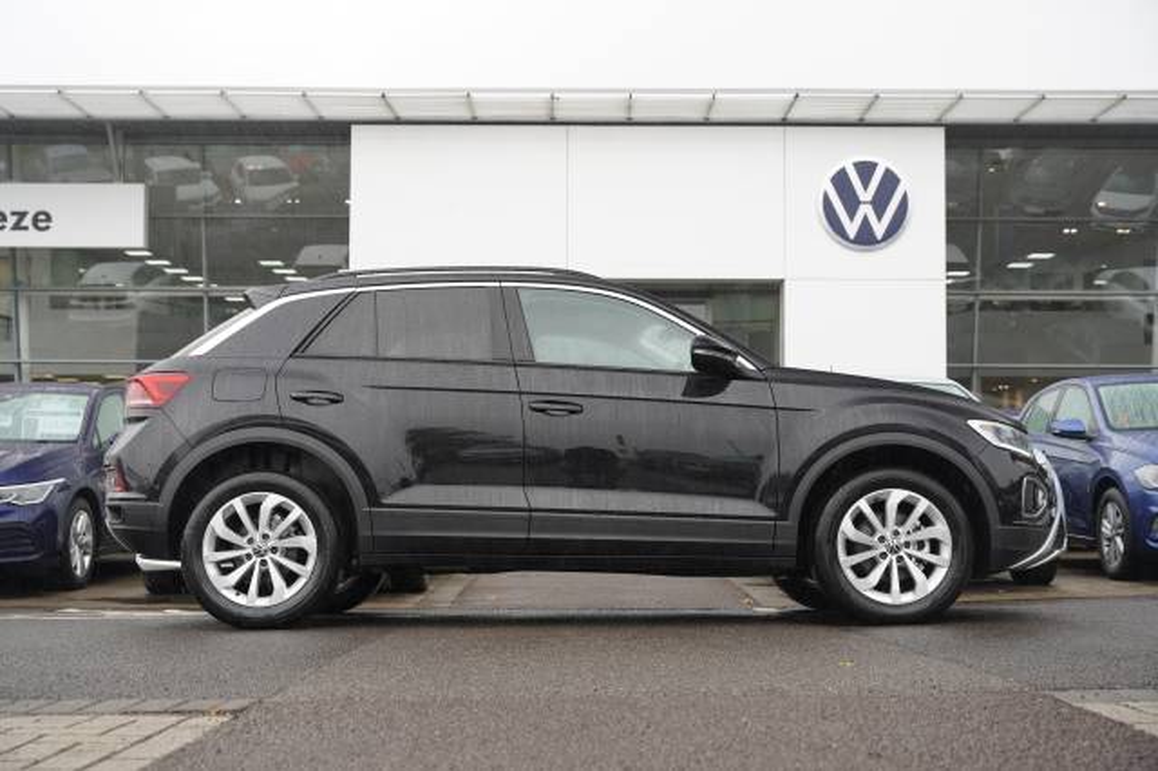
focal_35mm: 46
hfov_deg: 42.7
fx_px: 1482
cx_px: 579
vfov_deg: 29.2
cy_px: 386
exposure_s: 1/60
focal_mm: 46.1
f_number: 4
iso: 100
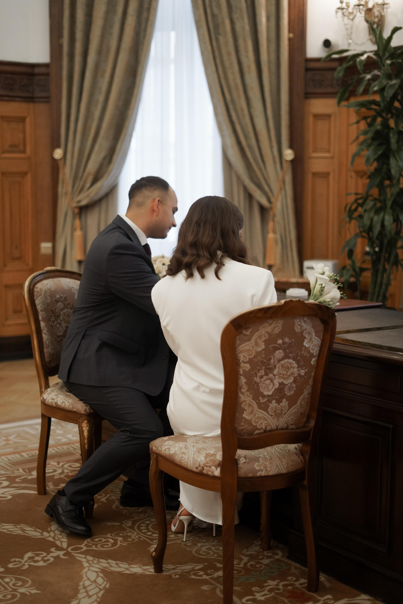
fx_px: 840
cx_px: 202
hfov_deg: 27.0
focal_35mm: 50
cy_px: 302
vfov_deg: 39.6
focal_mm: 50
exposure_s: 1/320
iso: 800
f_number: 1.8
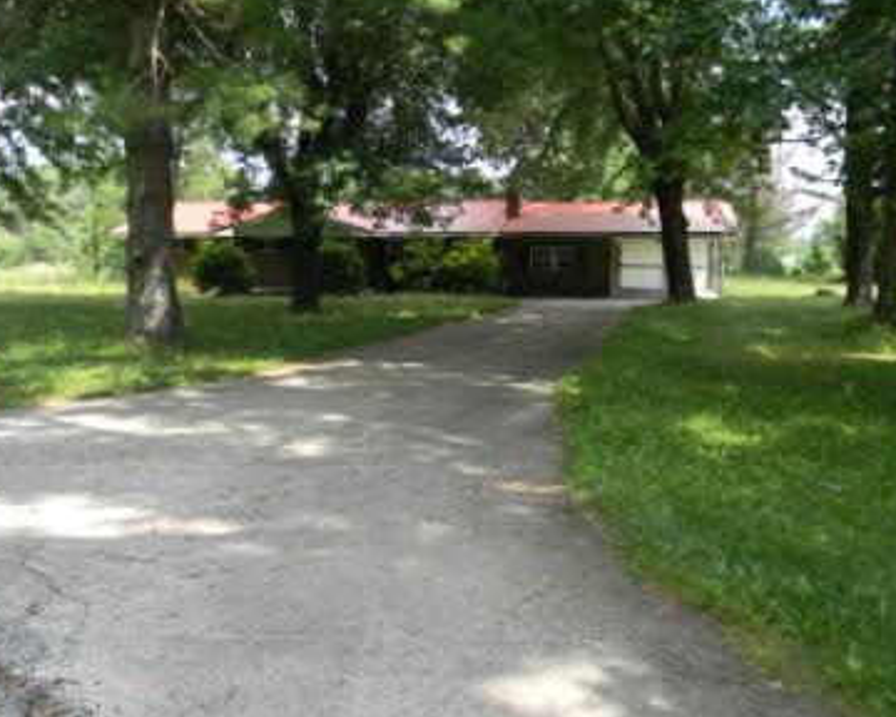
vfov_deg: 43.3
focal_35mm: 34
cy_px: 326
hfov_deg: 52.8
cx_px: 483
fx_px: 902
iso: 80
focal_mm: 5
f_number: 3.5
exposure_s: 1/196
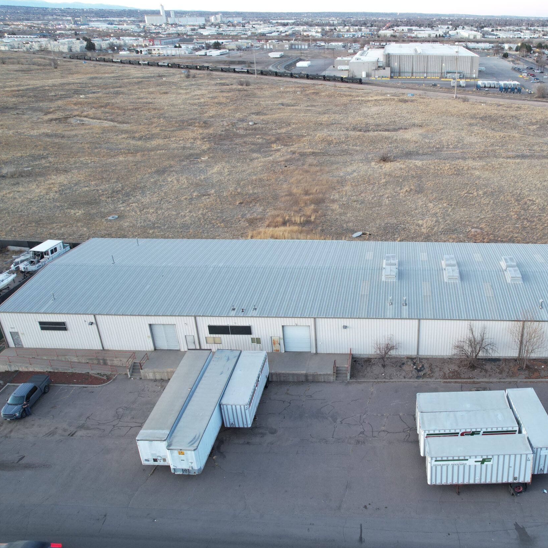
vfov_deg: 55.6
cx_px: 390
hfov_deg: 53.8
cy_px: 277
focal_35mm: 29
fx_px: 519
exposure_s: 1/15
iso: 160
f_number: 2.8
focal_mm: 8.38
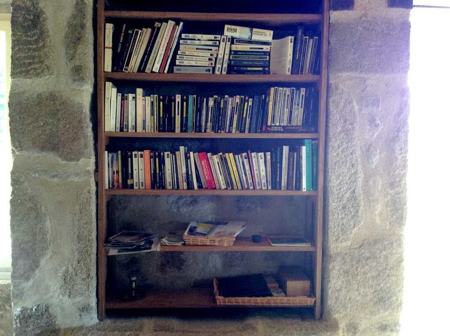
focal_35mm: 32
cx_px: 225
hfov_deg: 56.9
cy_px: 168
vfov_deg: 44.1
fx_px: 415
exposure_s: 1/24
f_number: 2.4
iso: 160
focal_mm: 3.3
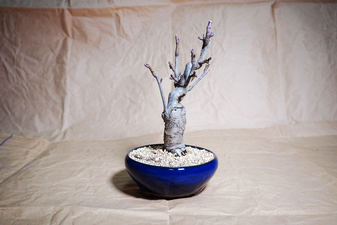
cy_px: 112
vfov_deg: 30.9
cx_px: 168
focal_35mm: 44
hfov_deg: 45.0
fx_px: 407
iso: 160
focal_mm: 29
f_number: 4.5
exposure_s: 1/50
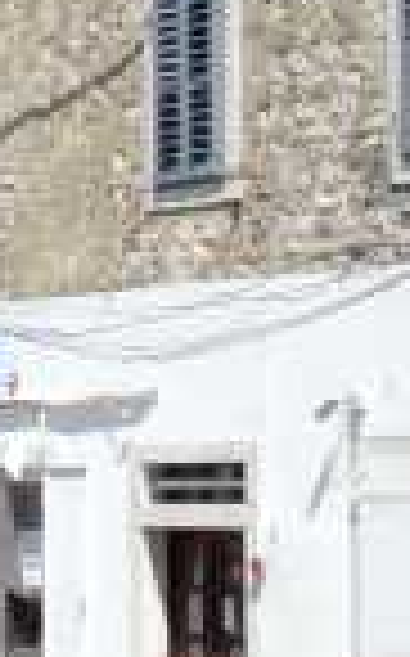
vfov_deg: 10.6
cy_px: -302
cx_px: -455
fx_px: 3439
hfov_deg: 6.6
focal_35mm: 192
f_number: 4.5
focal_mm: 7.1
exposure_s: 1/640
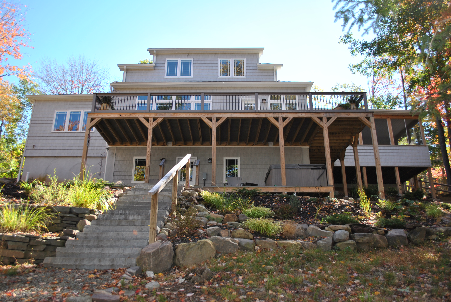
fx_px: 376
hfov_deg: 61.9
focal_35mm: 30
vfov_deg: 43.7
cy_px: 151
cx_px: 226
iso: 100
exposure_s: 1/200
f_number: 4
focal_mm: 20
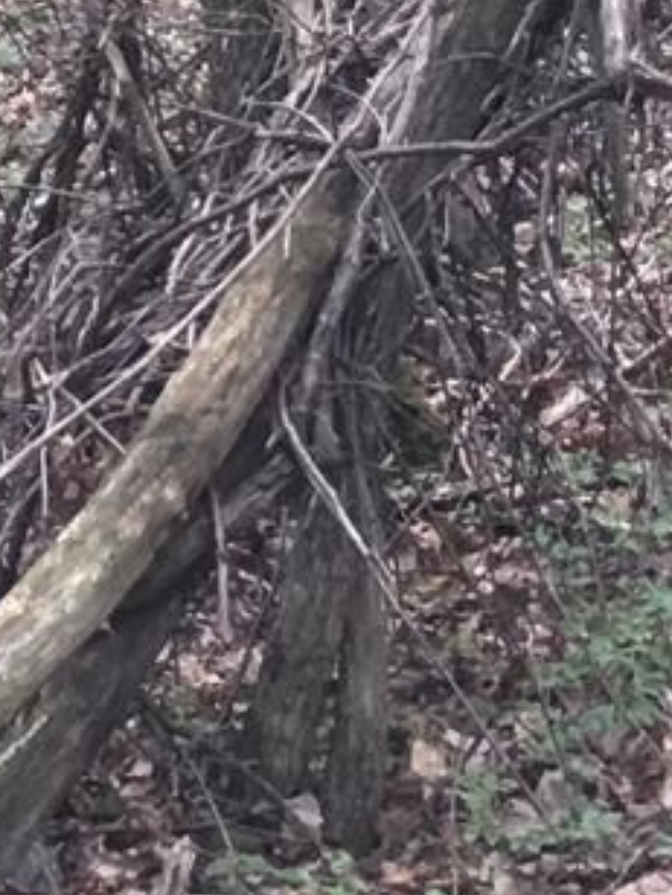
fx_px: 4996
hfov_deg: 7.4
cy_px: -665
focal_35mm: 193
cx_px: -646
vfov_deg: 9.8
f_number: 2.2
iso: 25
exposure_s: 1/15
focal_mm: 4.15
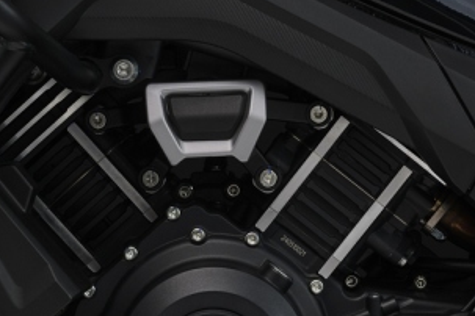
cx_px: 230
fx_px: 1742
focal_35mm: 132
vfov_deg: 10.3
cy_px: 300
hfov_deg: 15.5
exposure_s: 1/125
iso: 400
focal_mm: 50
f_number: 9
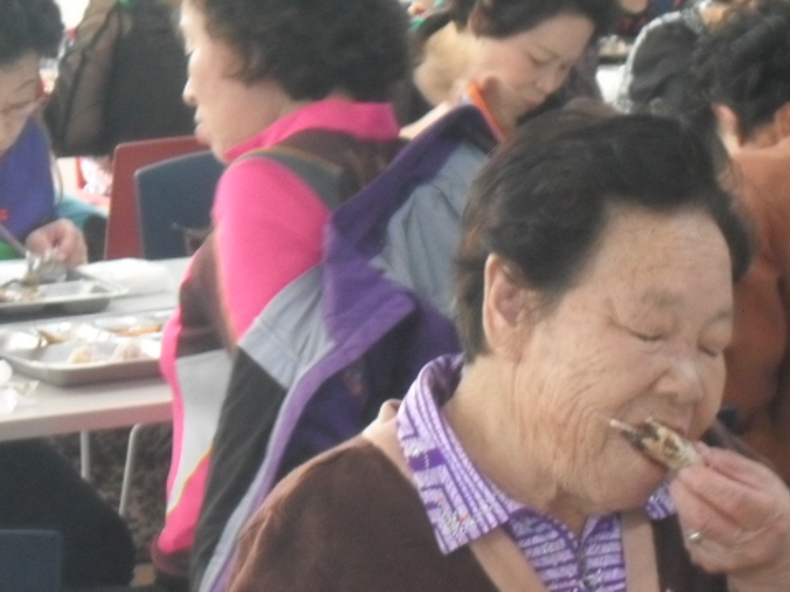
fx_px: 3422
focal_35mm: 150
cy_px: 589
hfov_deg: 13.1
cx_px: 607
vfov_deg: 9.8
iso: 320
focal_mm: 12.3
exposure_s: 1/20
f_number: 4
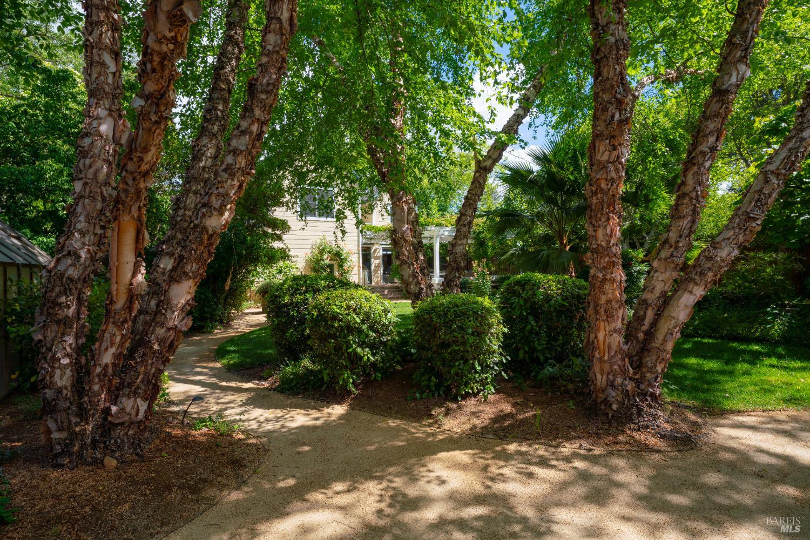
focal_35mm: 18
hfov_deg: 90.0
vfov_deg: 67.4
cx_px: 405
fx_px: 405
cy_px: 270
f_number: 9
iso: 125
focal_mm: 18
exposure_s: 1/125
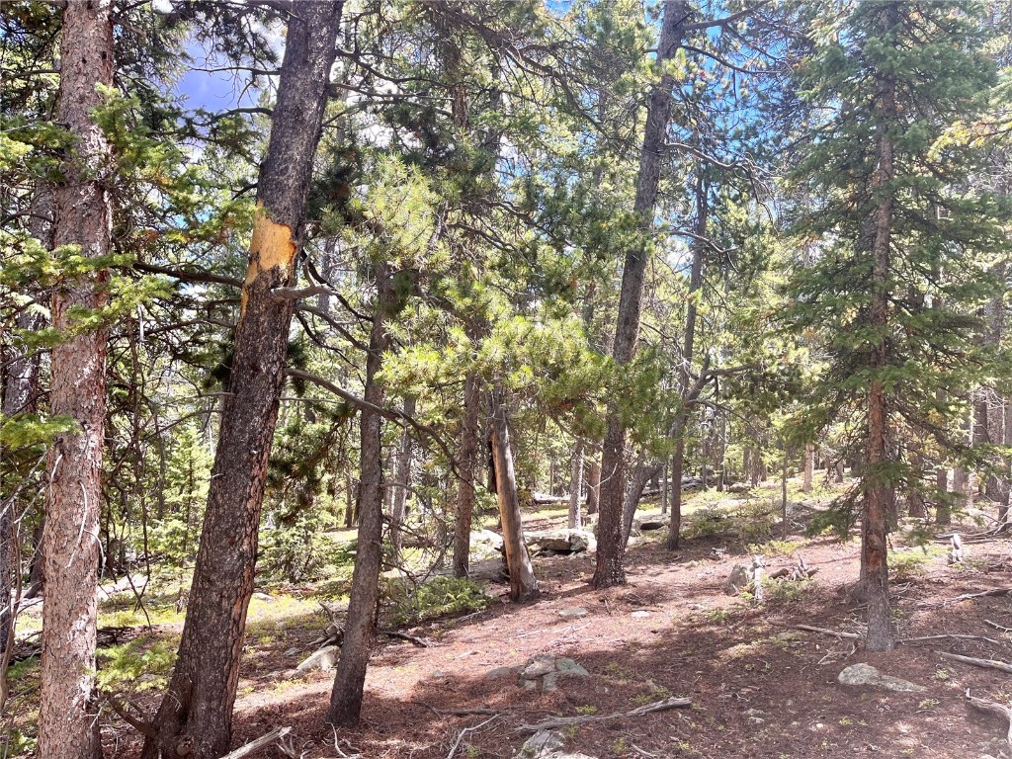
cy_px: 380
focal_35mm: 26
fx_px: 760
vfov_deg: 53.1
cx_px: 506
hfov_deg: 67.3
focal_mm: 5.1
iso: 50
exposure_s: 1/418
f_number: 1.6
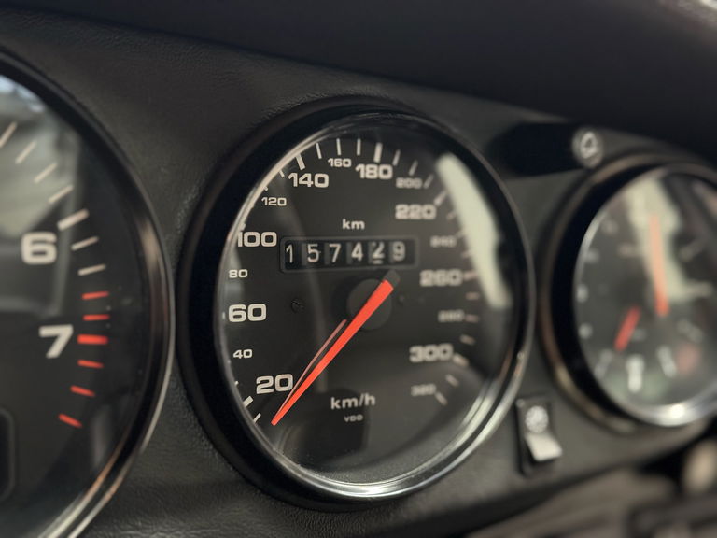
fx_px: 994
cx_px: 358
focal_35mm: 48
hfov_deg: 39.7
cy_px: 269
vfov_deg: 30.3
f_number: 1.78
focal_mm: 6.76
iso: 1000
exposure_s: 1/20
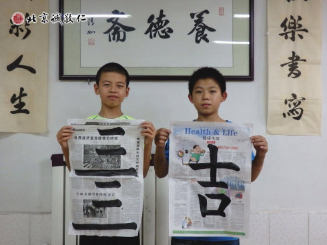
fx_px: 463
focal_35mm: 49
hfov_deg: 38.9
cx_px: 164
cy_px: 122
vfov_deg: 29.7
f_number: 4
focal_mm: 8.9
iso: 800
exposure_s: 1/80
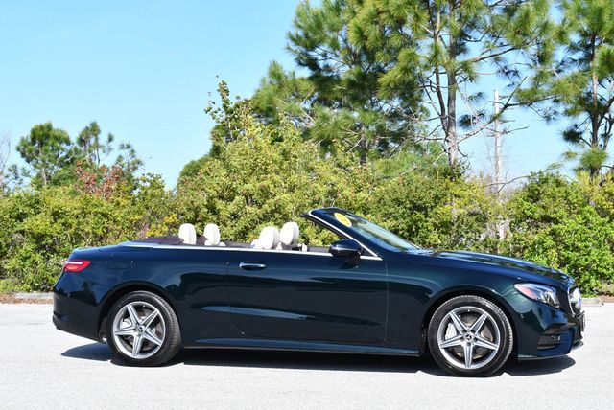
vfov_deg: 21.3
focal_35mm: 64
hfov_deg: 31.4
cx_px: 307
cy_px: 205
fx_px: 1093
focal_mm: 32
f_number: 8
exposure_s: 1/250
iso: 200
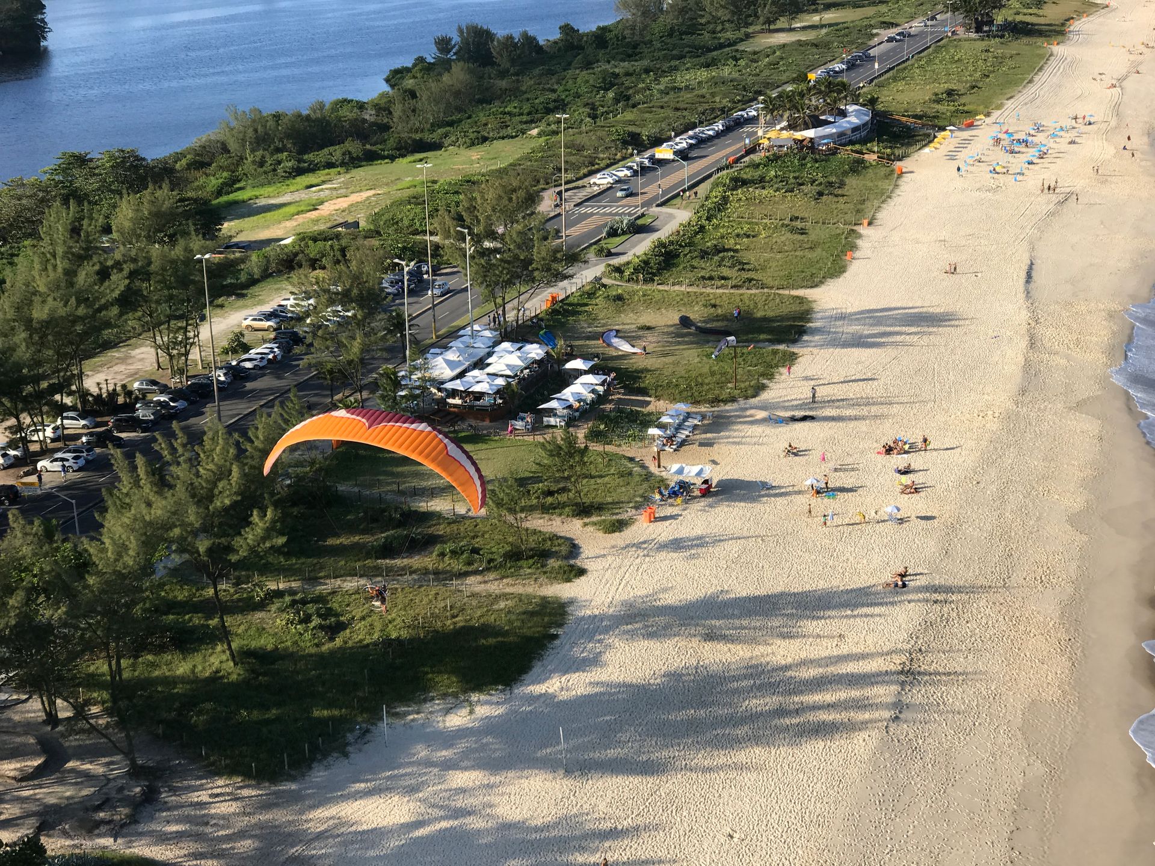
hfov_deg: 33.8
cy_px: 433
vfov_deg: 25.7
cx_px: 578
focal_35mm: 57
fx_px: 1902
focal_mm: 6.6
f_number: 2.8
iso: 20
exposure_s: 1/643
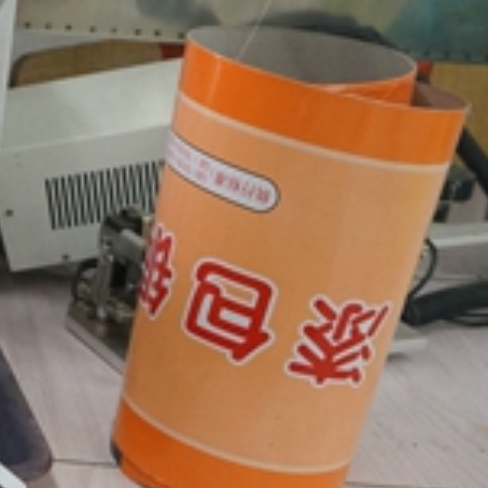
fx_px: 1292
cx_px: -236
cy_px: 217
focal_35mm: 81
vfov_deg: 21.4
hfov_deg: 18.9
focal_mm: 16
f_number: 4
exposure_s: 1/160
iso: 1000
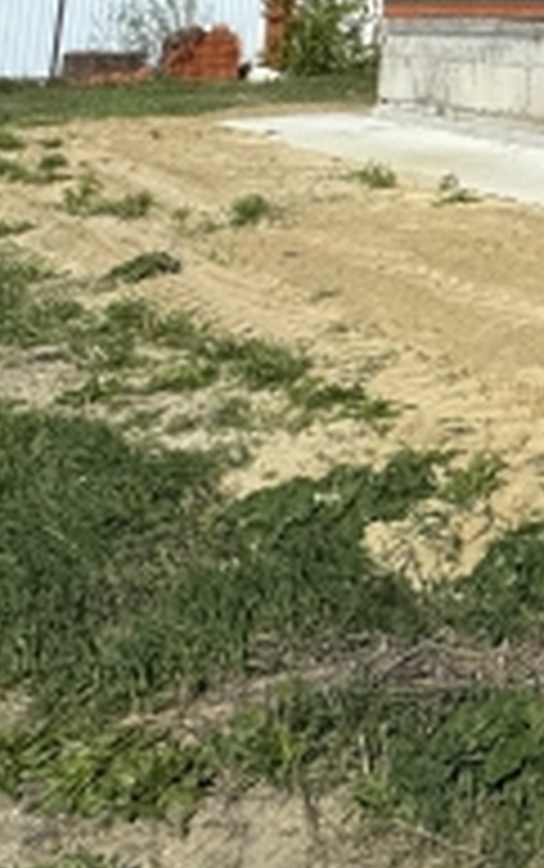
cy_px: -157
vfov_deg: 34.2
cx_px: 1097
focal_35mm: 48
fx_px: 1136
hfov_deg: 18.0
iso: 50
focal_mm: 2.22
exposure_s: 1/2494
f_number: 2.2
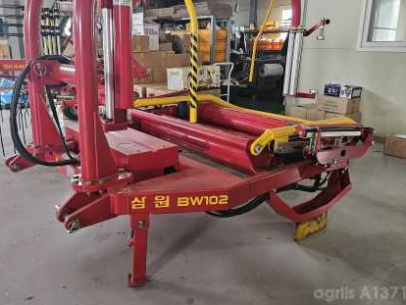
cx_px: 183
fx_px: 352
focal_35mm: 30
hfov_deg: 59.8
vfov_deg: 46.7
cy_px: 129
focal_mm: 5.4
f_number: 1.8
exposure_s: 1/60
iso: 640
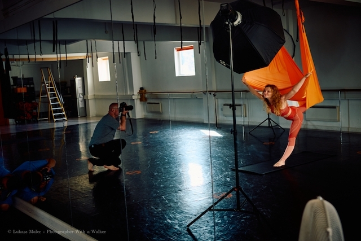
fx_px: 401
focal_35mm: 40
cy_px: 120
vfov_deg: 33.4
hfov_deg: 48.4
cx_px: 180
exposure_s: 1/60
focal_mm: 40
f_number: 4
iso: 320
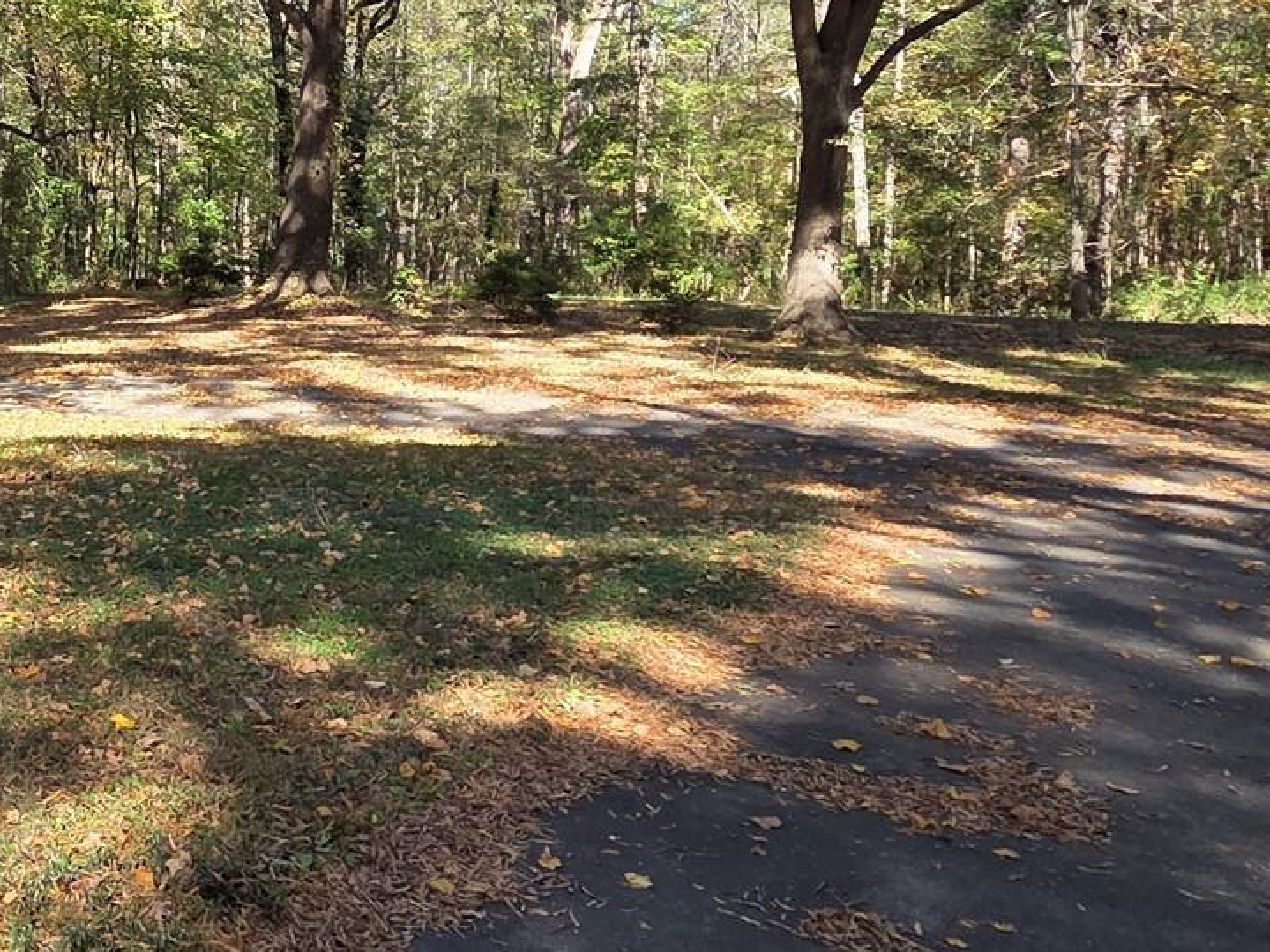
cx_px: -194
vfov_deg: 37.4
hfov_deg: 39.0
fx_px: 1357
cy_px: 206
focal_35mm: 37
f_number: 2.2
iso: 50
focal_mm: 2.2
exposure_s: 1/305
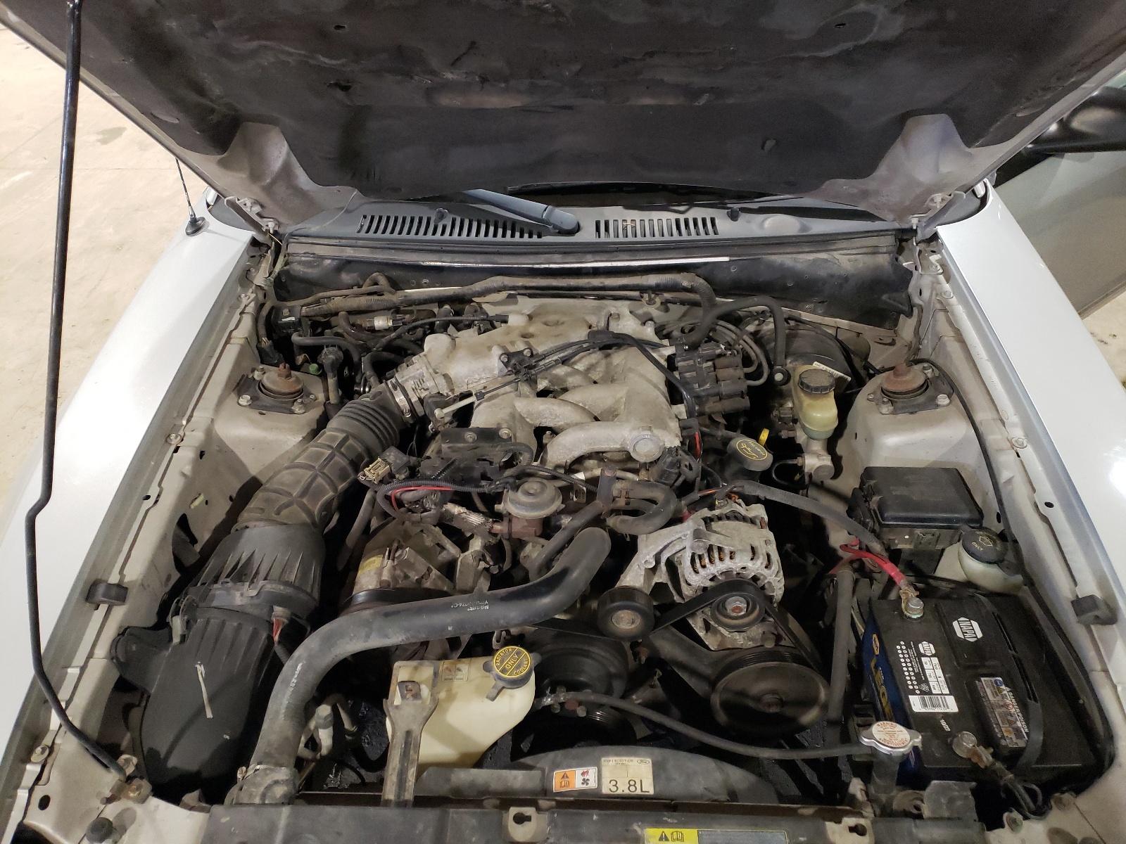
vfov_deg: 53.1
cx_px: 563
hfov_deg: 67.3
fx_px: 846
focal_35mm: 26
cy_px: 422
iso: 311
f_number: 1.5
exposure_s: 1/30
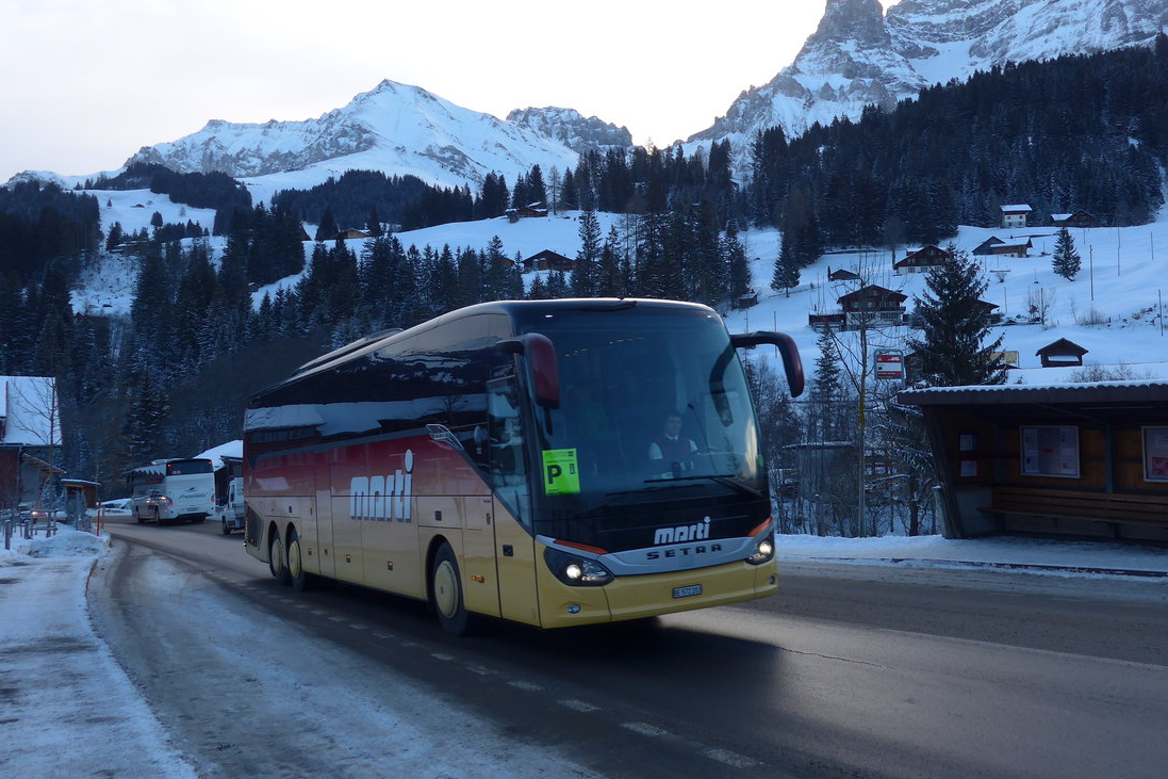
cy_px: 317
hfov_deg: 57.2
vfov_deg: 39.8
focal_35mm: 33
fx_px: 1070
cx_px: 599
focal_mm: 6
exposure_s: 1/320
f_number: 2.8
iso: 80
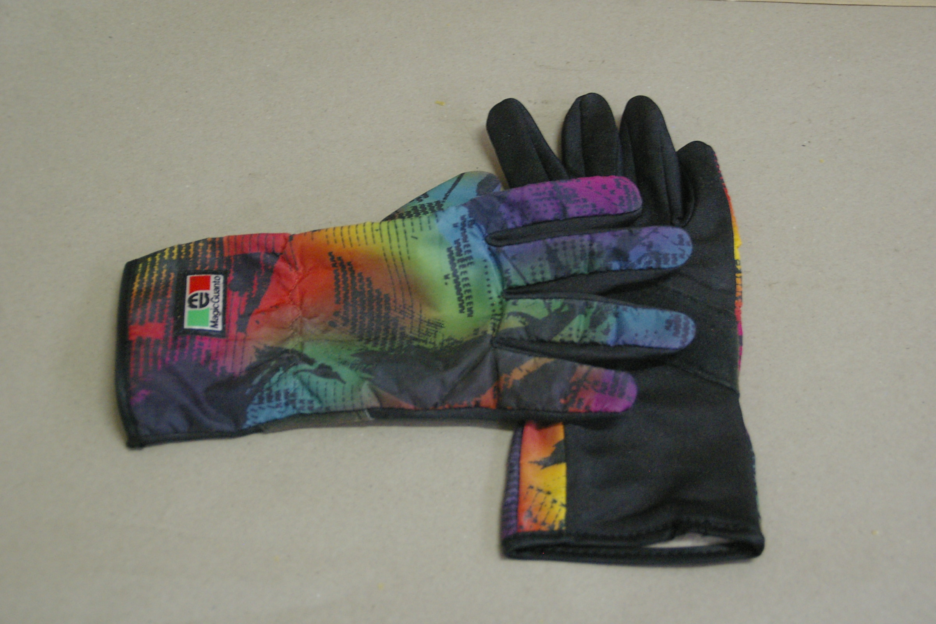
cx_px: 468
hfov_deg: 33.4
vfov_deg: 22.6
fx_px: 1560
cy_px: 312
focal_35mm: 60
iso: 1600
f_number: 4.5
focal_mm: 40
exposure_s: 1/20
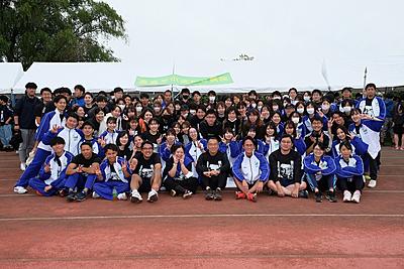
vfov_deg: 41.1
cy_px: 134
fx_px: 359
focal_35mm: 32
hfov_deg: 58.7
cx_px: 202
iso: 500
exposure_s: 1/250
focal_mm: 21.4
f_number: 11
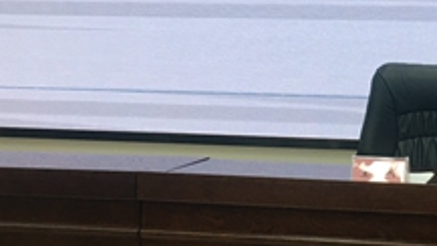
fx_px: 1078
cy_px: 71
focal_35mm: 93
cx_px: 421
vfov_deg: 13.0
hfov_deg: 22.2
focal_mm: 4.15
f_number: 2.2
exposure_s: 1/33
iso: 32
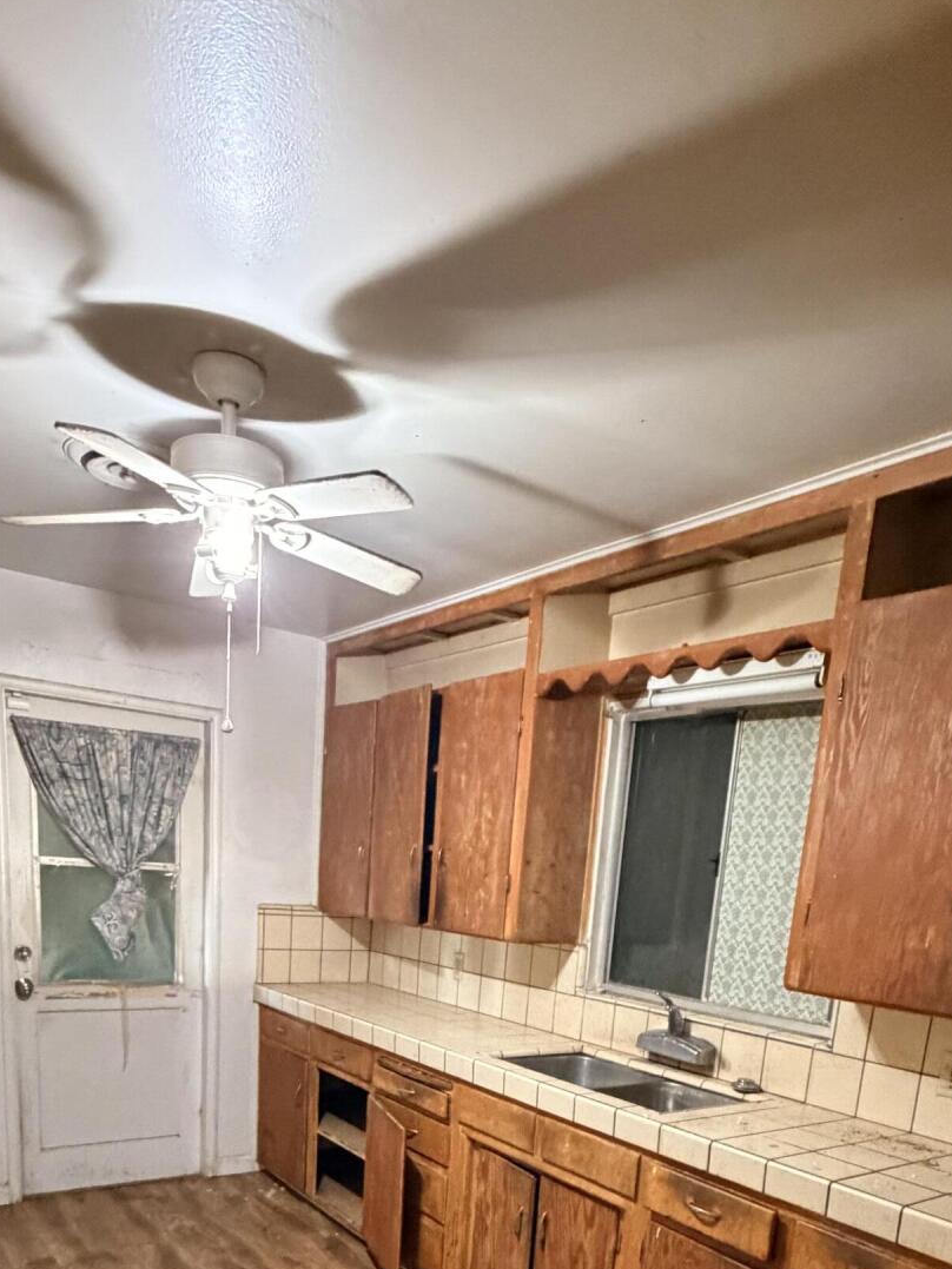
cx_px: 458
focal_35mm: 26
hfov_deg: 53.1
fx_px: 953
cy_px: 1089
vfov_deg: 59.5
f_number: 2.2
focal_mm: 2.22
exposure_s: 1/60
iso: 1000
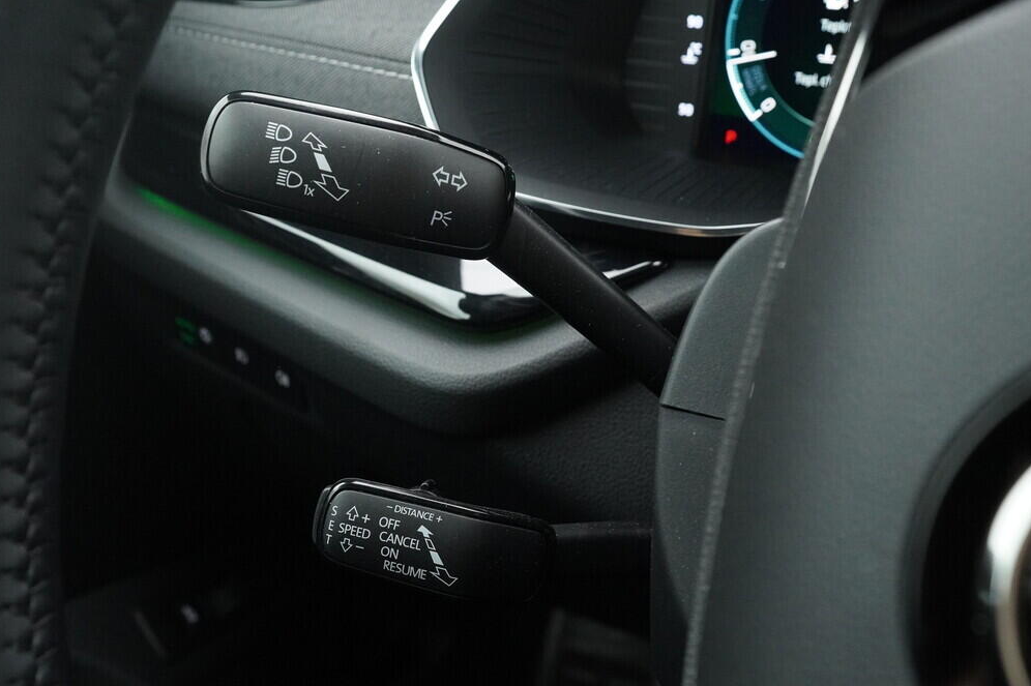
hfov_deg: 51.9
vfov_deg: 35.9
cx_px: 506
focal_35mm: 37
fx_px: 1059
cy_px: 343
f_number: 5.6
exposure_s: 1/160
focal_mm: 24
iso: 4000
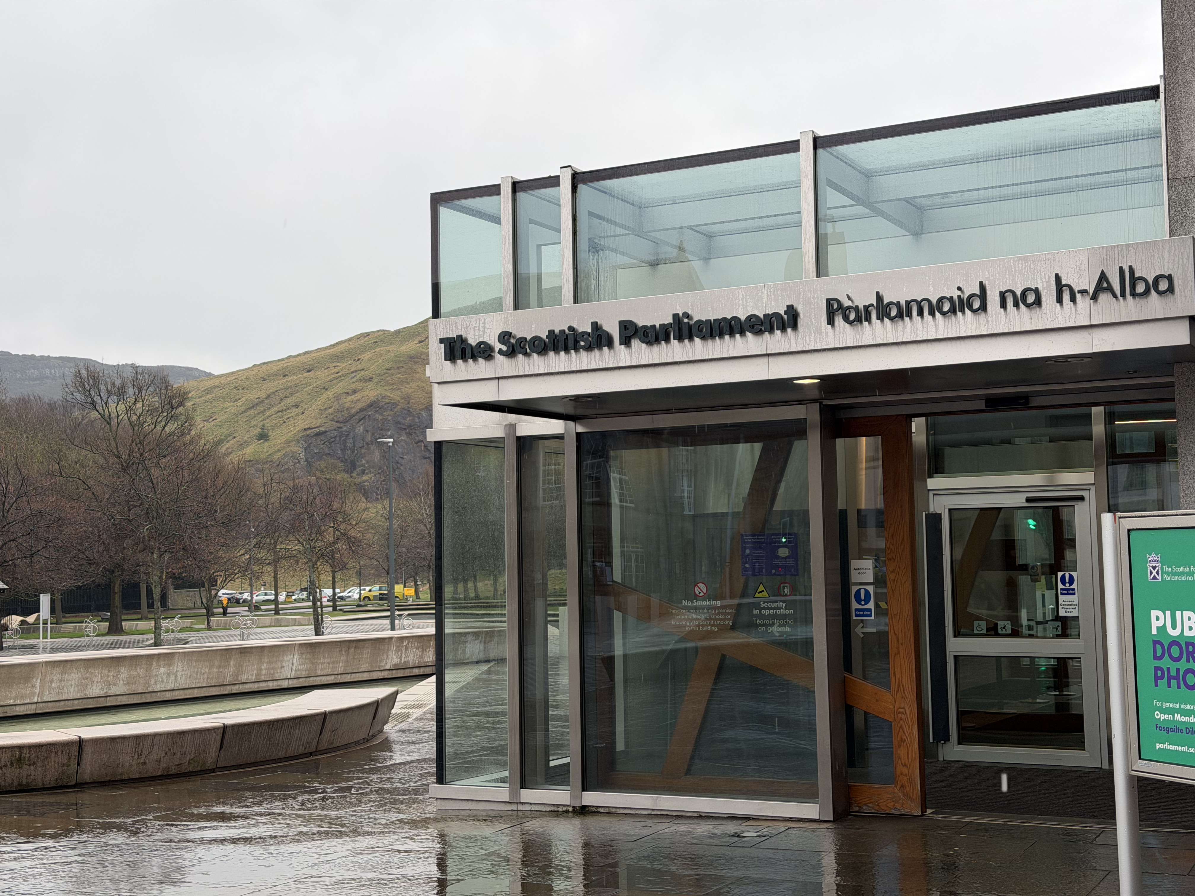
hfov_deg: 39.7
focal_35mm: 48
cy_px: 448
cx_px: 598
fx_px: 1657
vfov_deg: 30.3
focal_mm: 6.76
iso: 64
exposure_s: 1/137
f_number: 1.78
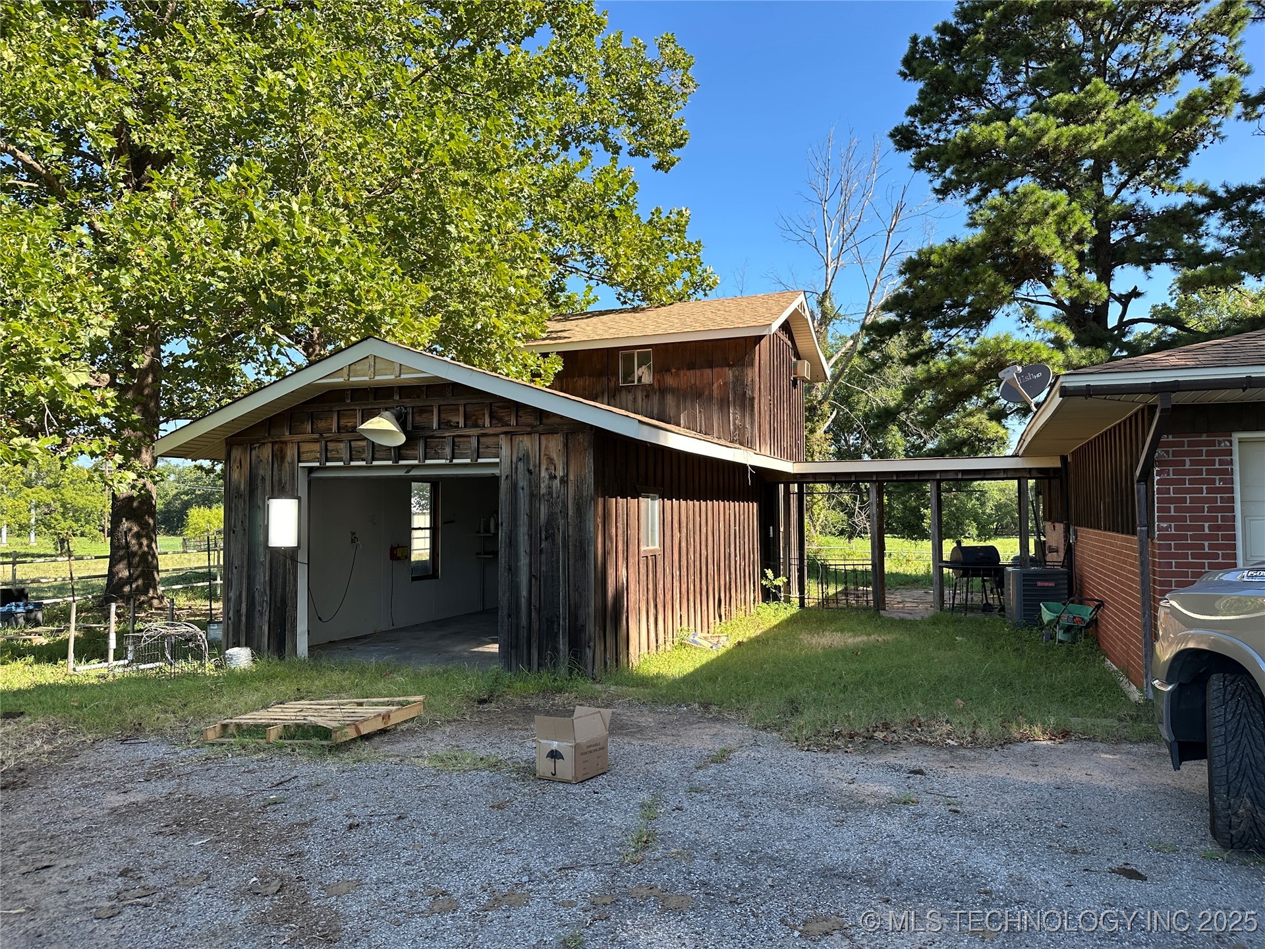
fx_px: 877
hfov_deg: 71.6
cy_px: 474
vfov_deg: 56.8
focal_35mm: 24
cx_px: 632
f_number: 1.78
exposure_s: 1/999
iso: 80
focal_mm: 6.86
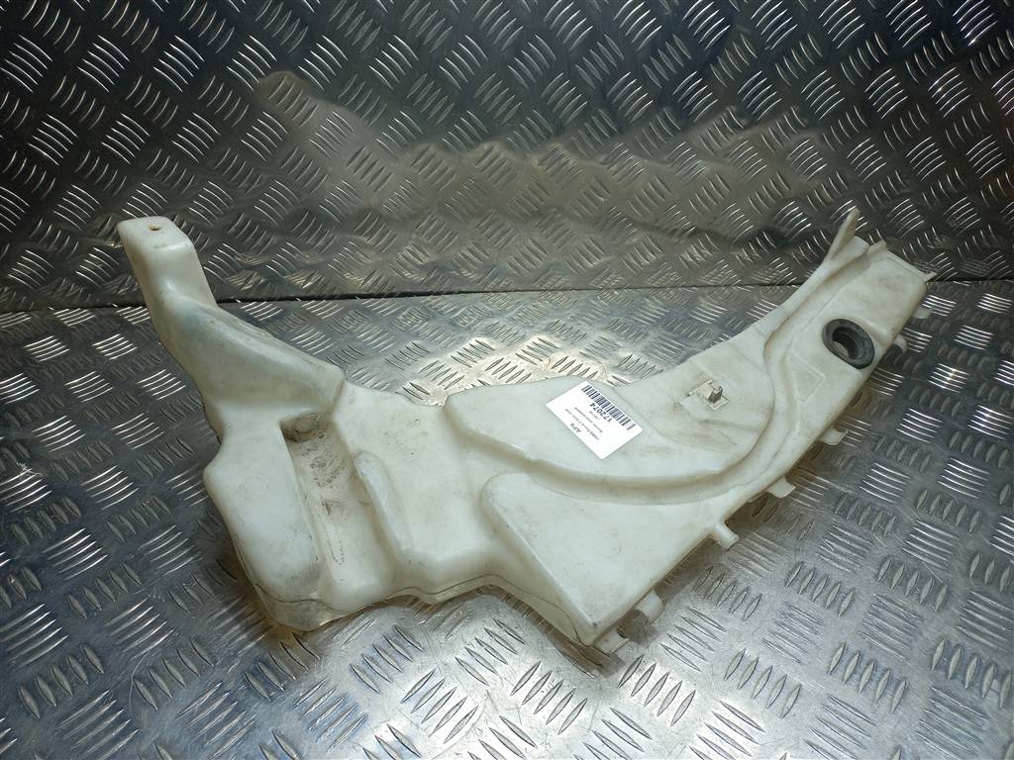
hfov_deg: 69.4
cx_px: 507
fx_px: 732
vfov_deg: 54.9
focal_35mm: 25
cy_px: 380
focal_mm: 4.6
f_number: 1.8
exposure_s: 1/100
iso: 40
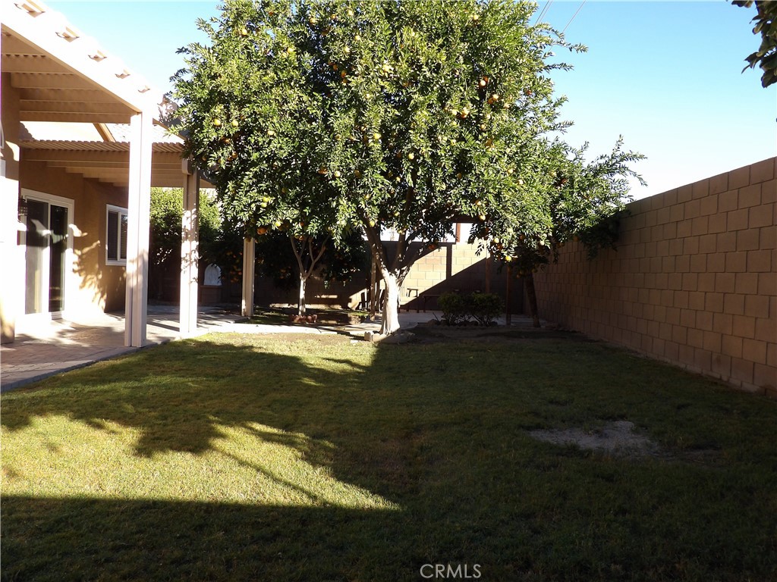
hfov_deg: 63.4
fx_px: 628
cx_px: 388
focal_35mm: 28
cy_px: 291
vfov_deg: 49.7
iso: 100
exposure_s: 1/279
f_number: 3.4
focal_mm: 5
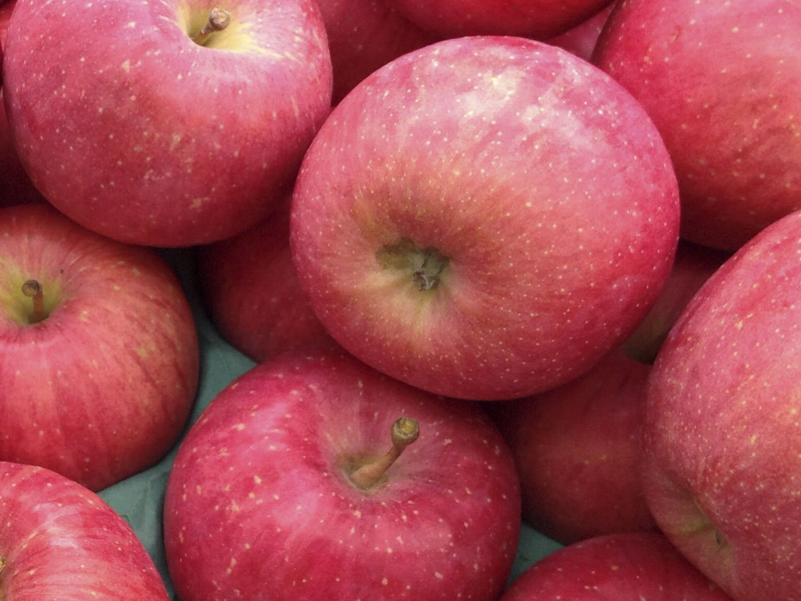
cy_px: 261
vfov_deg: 19.9
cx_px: 61
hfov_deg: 25.4
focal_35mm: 74
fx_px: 1712
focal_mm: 4.28
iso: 64
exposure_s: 1/40
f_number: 2.4
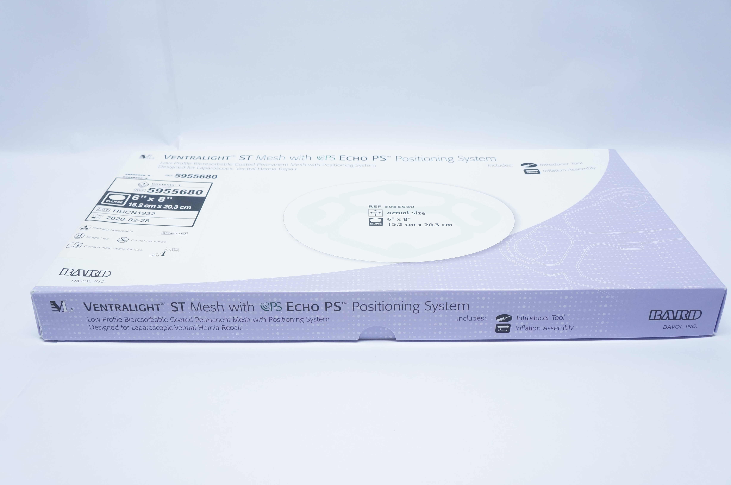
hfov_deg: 57.3
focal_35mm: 33
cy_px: 242
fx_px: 669
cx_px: 366
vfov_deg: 39.9
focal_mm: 22
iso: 800
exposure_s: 1/50
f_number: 6.3
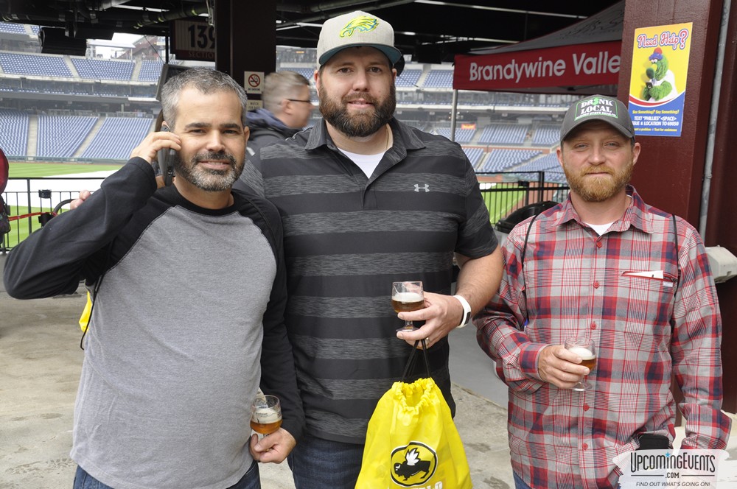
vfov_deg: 31.8
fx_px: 859
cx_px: 368
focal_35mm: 42
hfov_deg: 46.5
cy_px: 244
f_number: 8
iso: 400
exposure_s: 1/60
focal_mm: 28
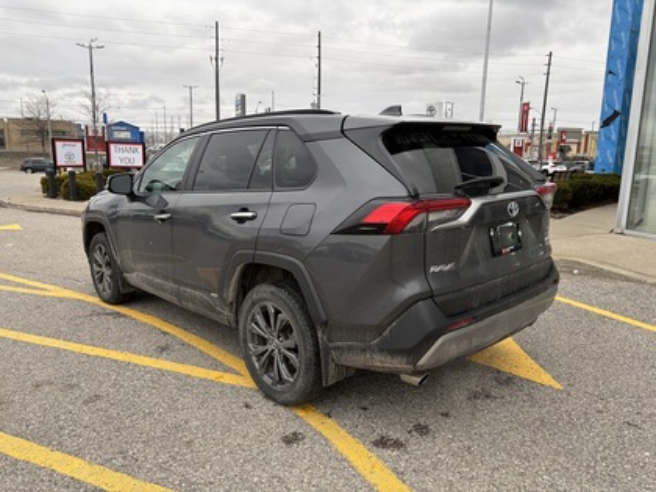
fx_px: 493
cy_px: 246
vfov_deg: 53.1
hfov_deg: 67.3
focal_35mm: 26
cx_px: 328
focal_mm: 5.96
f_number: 1.6
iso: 50
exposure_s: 1/414
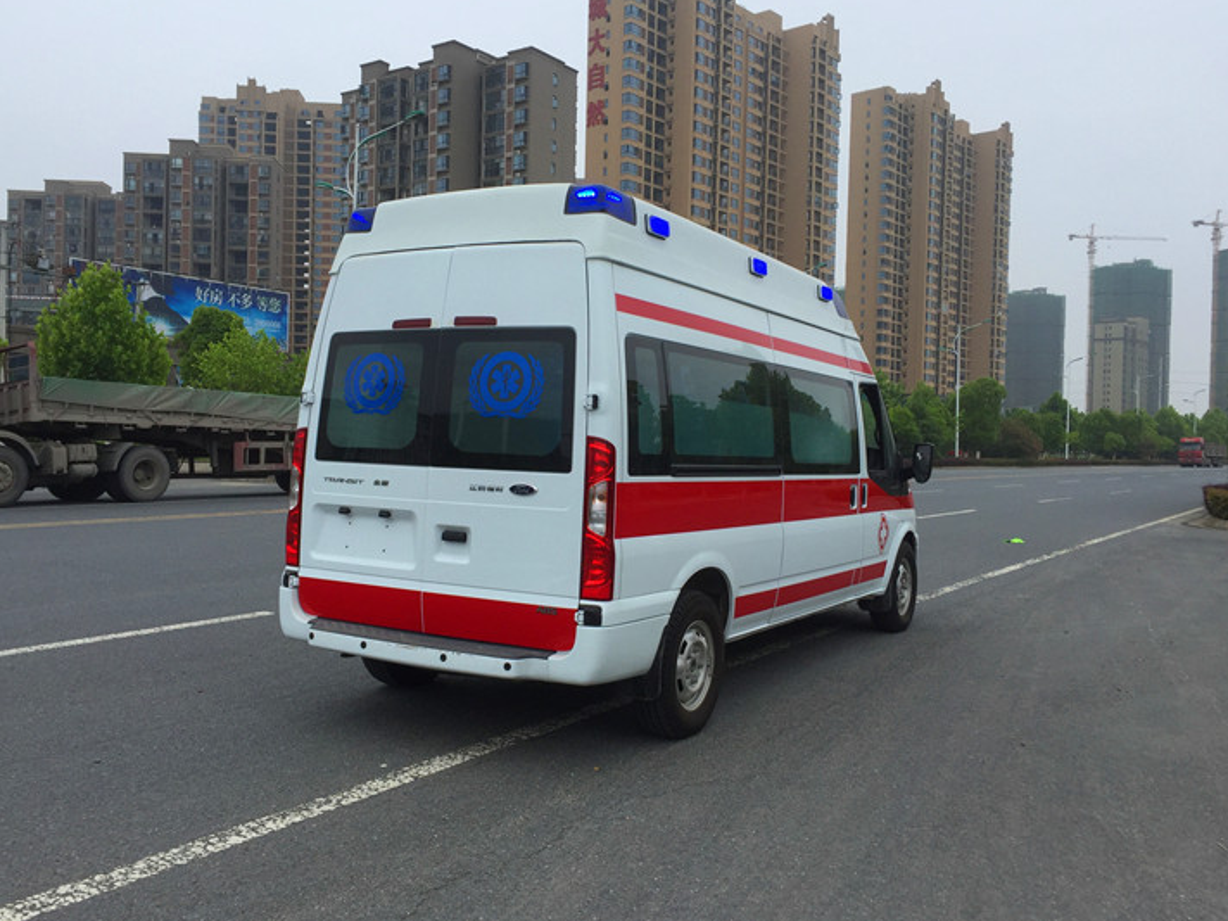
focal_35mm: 31
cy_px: 458
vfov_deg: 45.4
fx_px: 1100
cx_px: 587
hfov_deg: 58.3
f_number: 2.2
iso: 32
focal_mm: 4.15
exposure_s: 1/1130
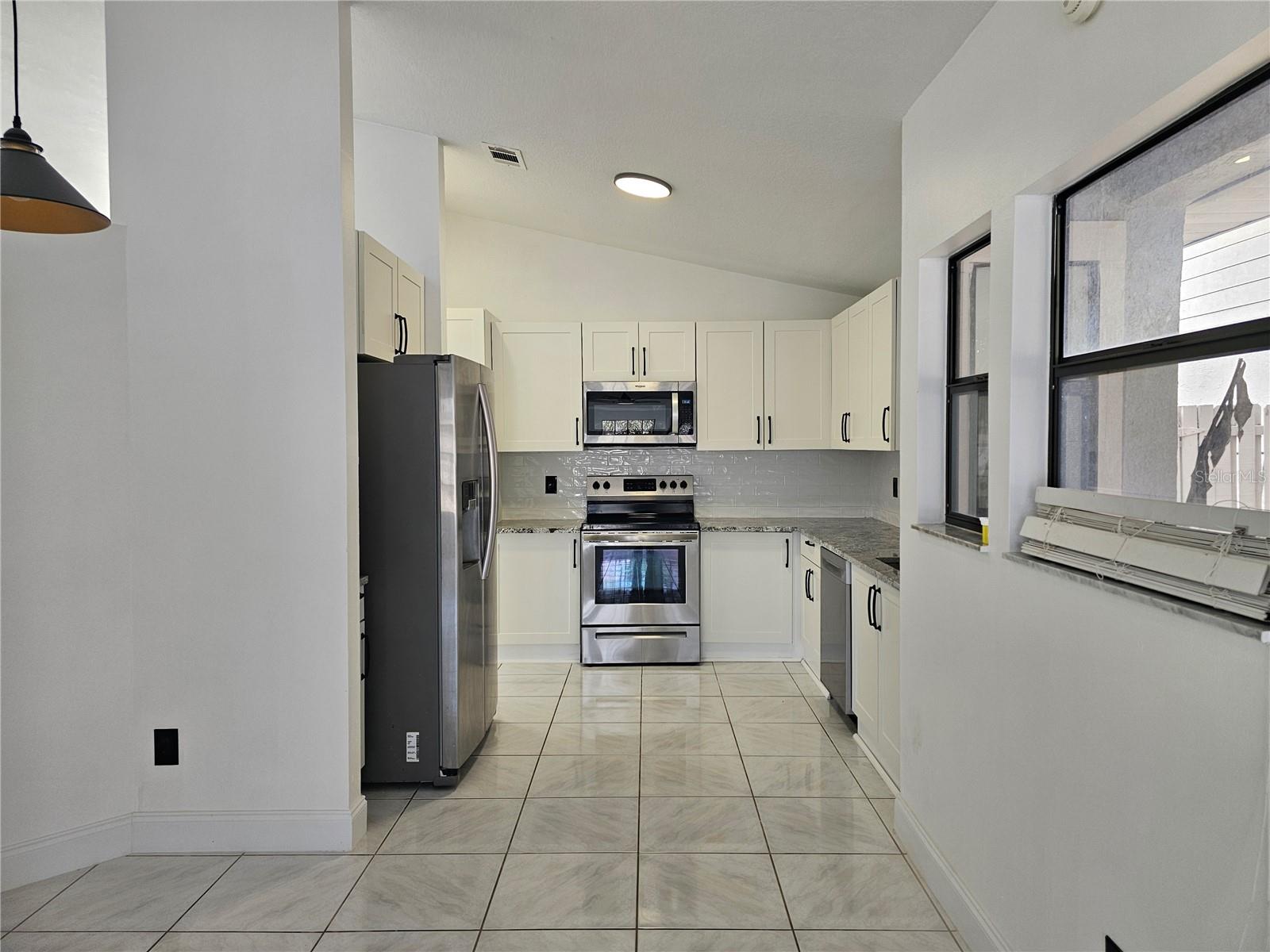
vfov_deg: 58.9
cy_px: 476
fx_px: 844
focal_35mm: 23
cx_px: 635
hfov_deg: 73.9
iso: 80
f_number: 1.7
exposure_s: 1/120
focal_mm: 6.3
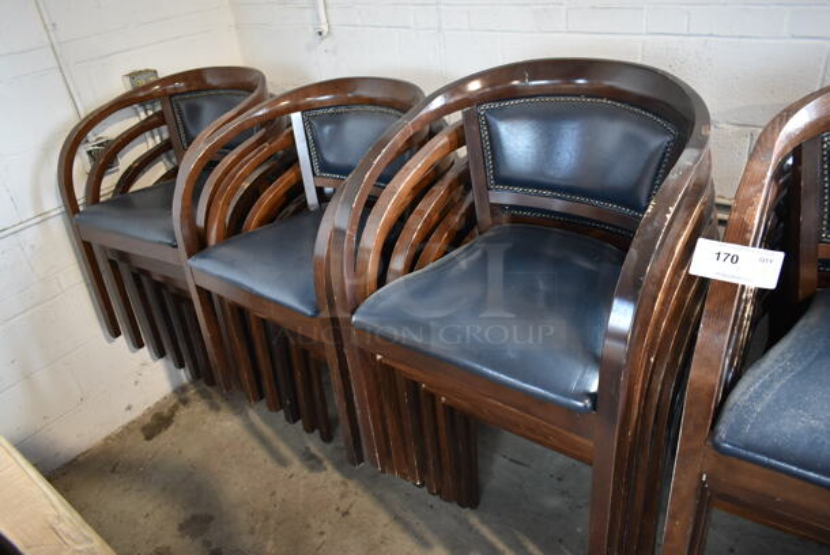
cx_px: 415
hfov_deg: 67.3
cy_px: 278
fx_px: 623
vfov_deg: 48.0
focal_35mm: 27
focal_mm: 18
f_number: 3.5
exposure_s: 1/30
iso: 1000
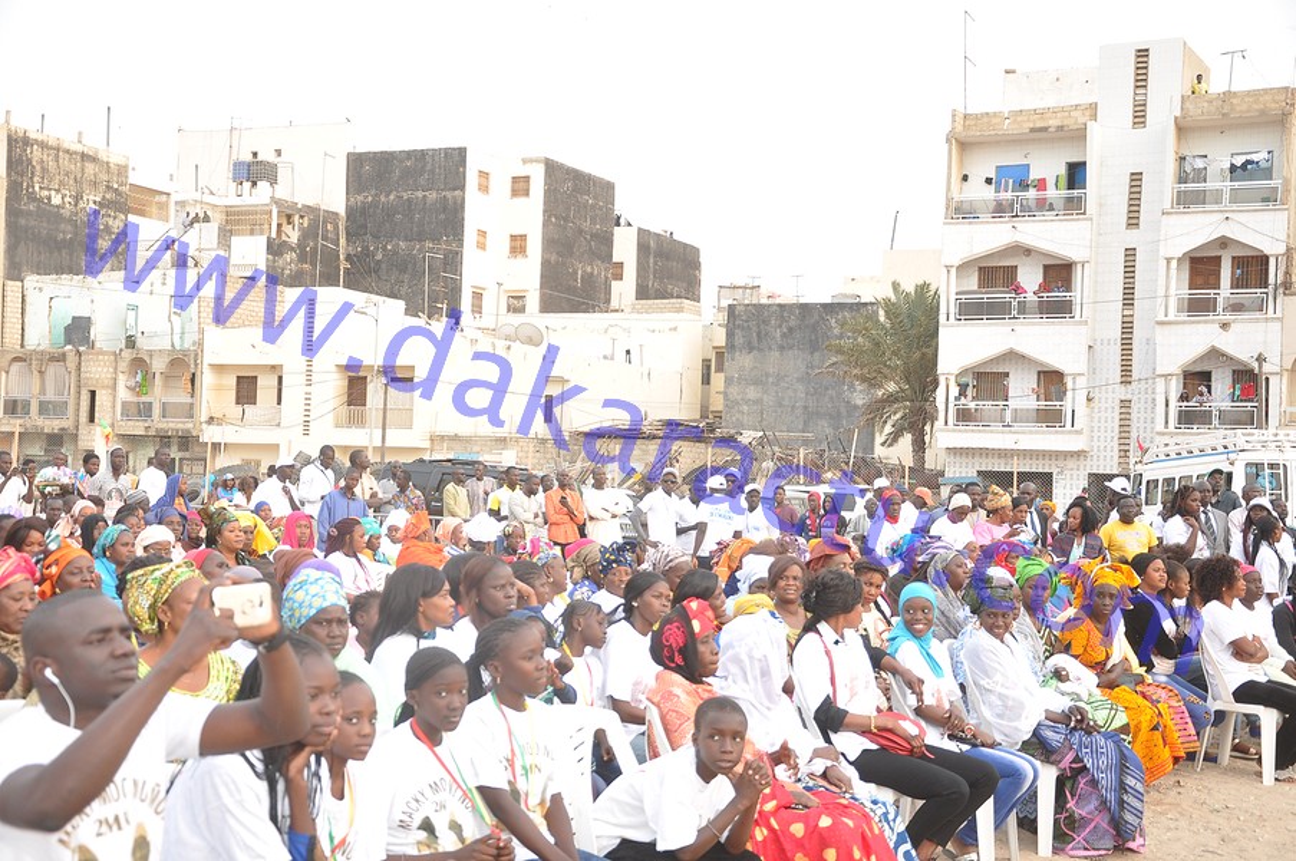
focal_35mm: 51
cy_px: 430
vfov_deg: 26.4
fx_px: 1834
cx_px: 648
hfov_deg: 38.9
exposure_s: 1/60
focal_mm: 34
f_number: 5
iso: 200
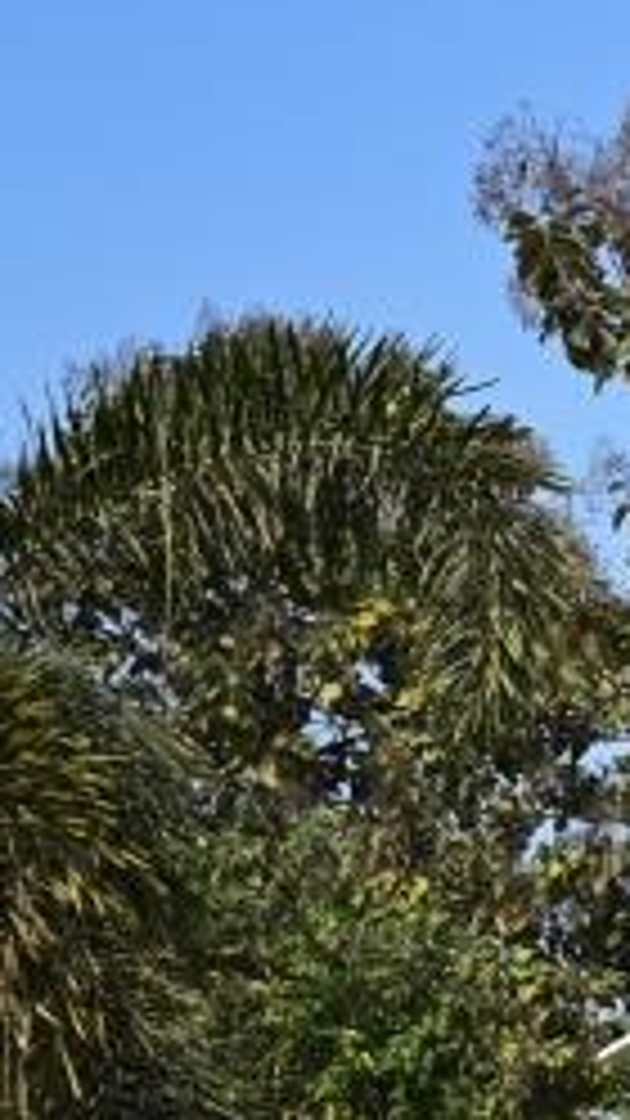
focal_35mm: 125
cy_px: 1073
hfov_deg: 7.8
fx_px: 3713
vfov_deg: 16.8
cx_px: 2156
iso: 100
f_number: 8
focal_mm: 29
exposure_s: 1/200
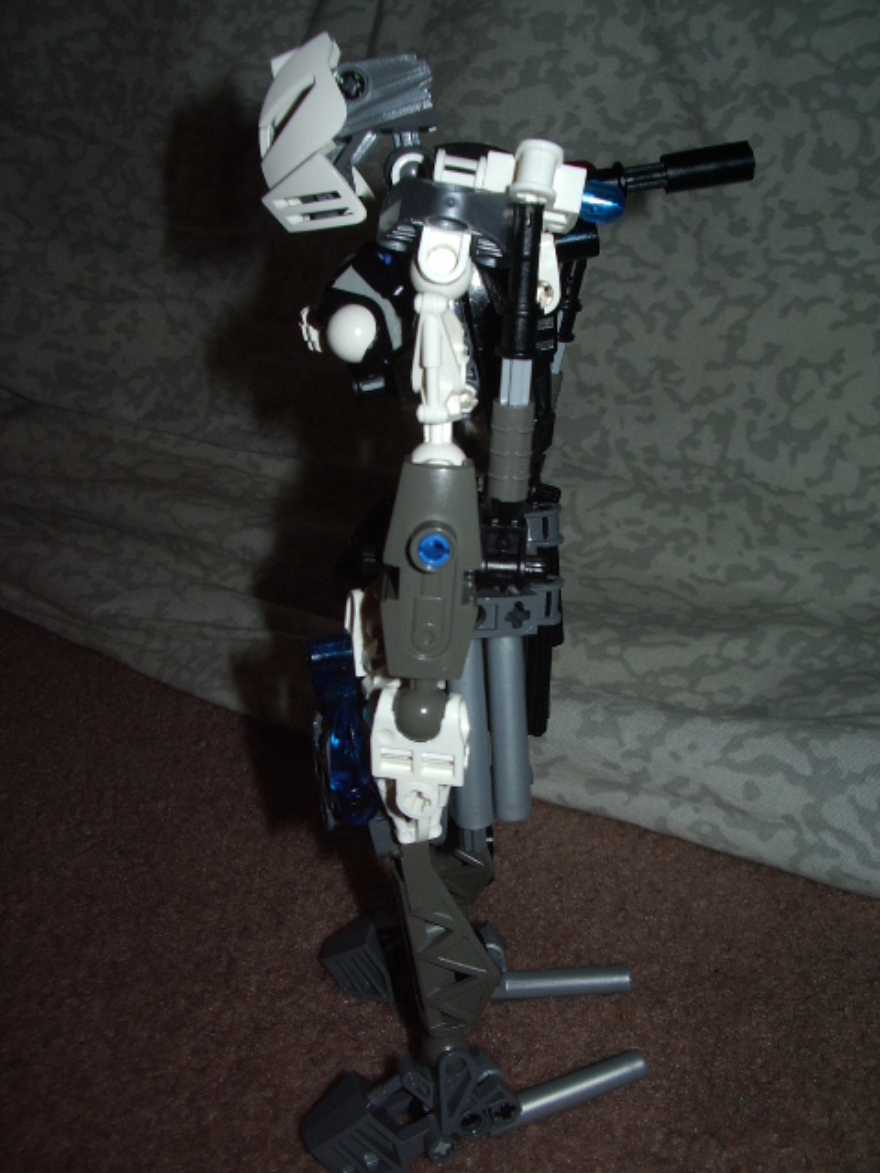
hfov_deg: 40.7
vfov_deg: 52.6
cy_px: 586
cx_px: 440
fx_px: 1186
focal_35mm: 35
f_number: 4.3
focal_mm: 5.8
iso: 100
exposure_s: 1/40
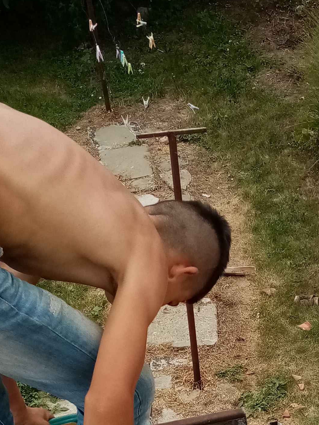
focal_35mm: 77
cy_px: 592
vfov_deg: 22.0
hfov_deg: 18.4
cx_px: 350
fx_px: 946
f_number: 1.8
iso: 103
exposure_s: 1/702
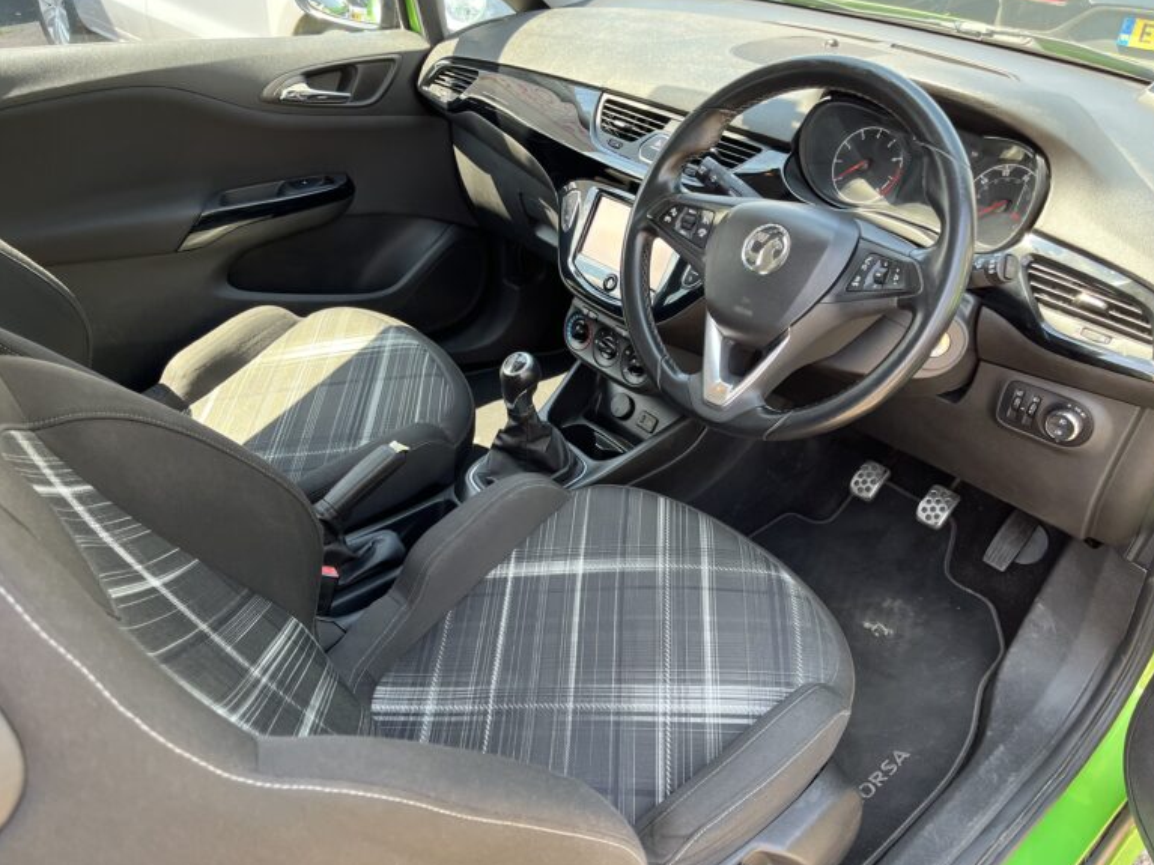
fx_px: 900
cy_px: 432
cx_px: 572
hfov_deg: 65.3
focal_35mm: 27
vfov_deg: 51.3
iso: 80
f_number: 1.6
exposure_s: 1/121
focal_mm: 5.1
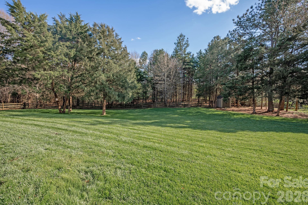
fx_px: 128
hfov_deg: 100.4
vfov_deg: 77.2
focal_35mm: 15
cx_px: 147
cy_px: 98
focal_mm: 14
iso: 160
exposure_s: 1/250
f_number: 5.6
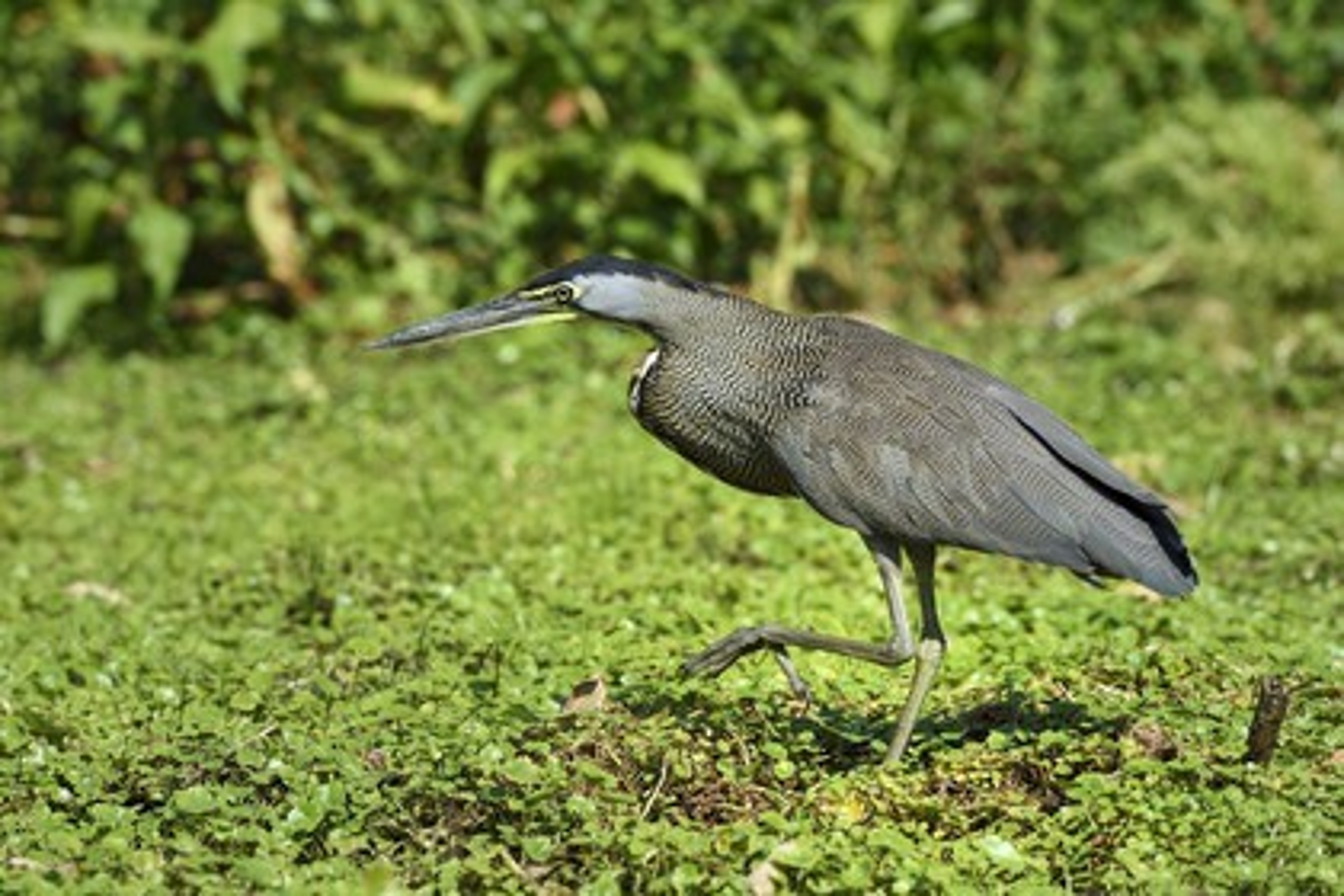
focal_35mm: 200
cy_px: 448
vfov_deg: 6.9
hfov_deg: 10.3
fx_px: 7466
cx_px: 672
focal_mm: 200
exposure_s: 1/500
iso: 200
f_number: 7.1
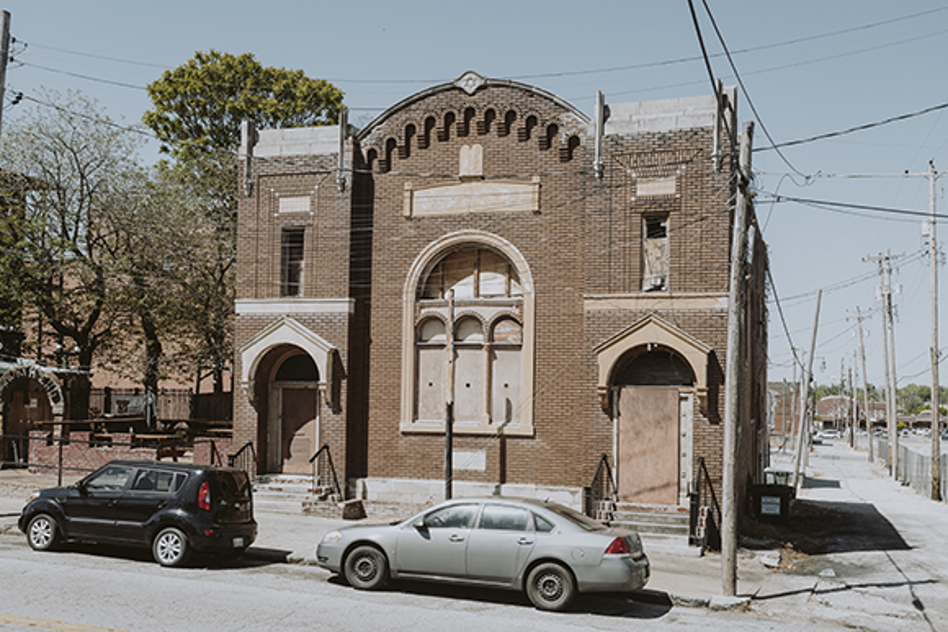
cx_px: 474
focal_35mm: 35
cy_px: 316
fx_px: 922
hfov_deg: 54.4
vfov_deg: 37.9
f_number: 8
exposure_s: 1/160
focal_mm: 35
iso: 50
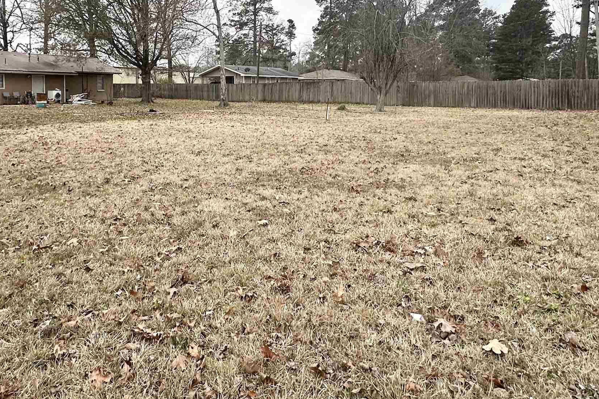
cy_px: 107
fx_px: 449
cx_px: 246
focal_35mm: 27
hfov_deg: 66.9
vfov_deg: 46.4
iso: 40
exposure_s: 1/144
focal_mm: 2.22
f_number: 2.2
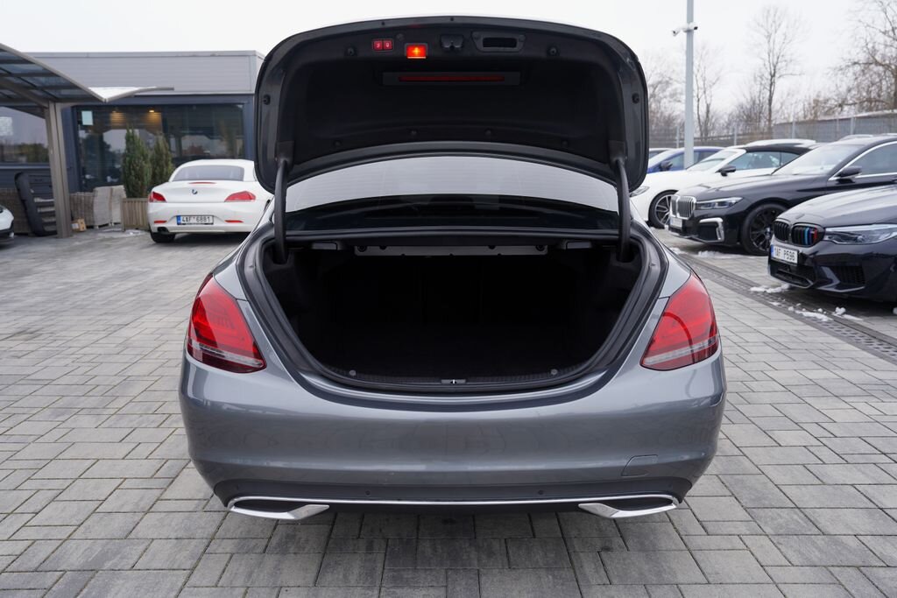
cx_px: 448
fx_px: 748
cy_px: 299
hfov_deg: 61.9
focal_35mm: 30
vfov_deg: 43.6
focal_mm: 30
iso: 100
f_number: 4.5
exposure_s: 1/80
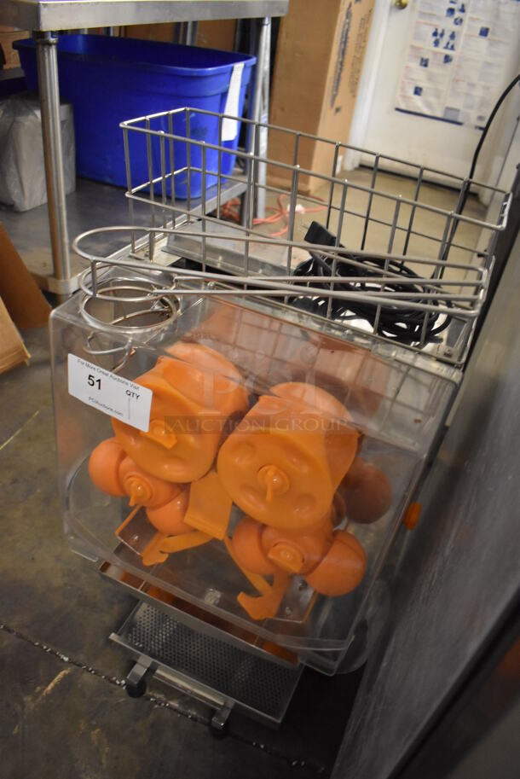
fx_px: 584
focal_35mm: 27
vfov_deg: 67.3
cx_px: 260
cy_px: 390
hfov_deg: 48.0
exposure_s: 1/125
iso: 3600
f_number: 3.5
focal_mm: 18
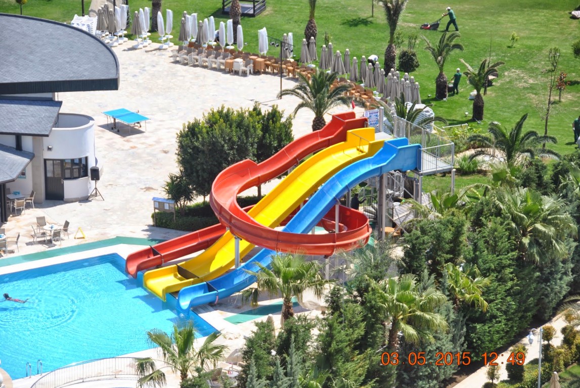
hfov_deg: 15.2
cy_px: 194
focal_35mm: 135
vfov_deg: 10.2
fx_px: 2178
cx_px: 290
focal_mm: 90
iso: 140
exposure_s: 1/500
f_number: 5.6
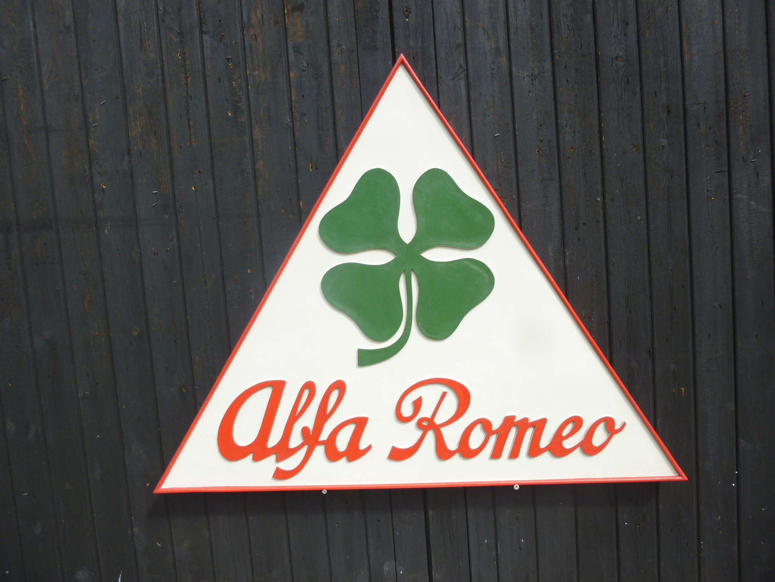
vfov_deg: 54.9
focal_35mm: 25
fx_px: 560
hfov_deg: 69.4
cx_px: 388
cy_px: 291
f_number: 3.1
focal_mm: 4.5
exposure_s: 1/250
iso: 100
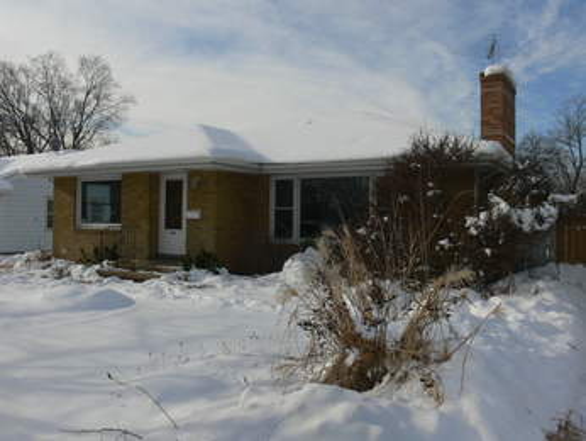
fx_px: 762
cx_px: 293
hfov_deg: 42.0
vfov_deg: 32.2
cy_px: 220
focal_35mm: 45
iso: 80
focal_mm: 8.8
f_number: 5.6
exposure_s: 1/500
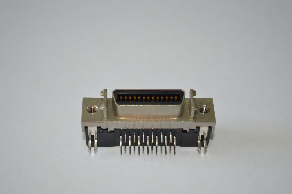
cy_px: 97
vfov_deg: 18.9
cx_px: 146
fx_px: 583
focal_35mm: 72
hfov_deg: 28.1
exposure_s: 1/100
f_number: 5.3
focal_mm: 48
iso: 360
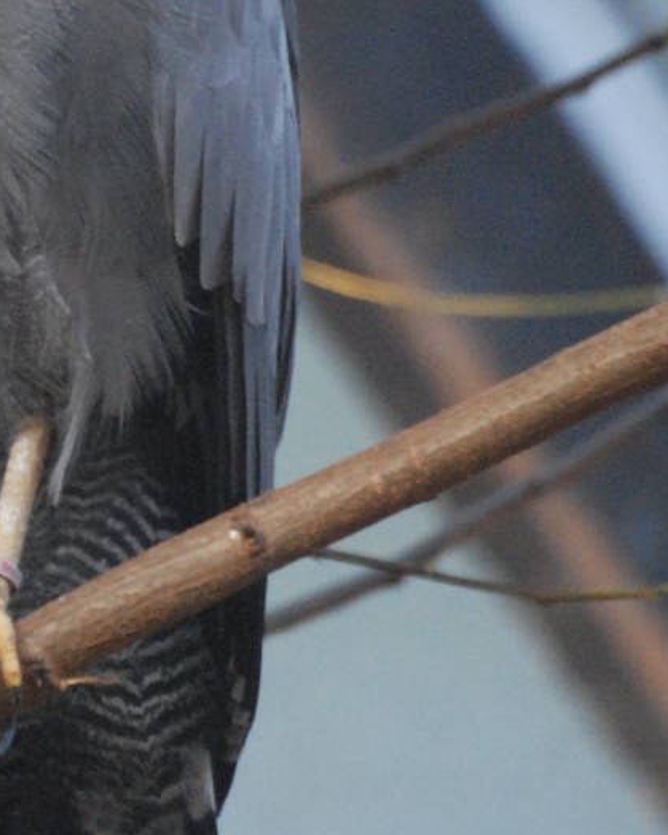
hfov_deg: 1.2
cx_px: -31
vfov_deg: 1.5
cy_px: 228
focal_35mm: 1292
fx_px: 31938
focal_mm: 300
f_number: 5.6
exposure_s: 1/160
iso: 1600
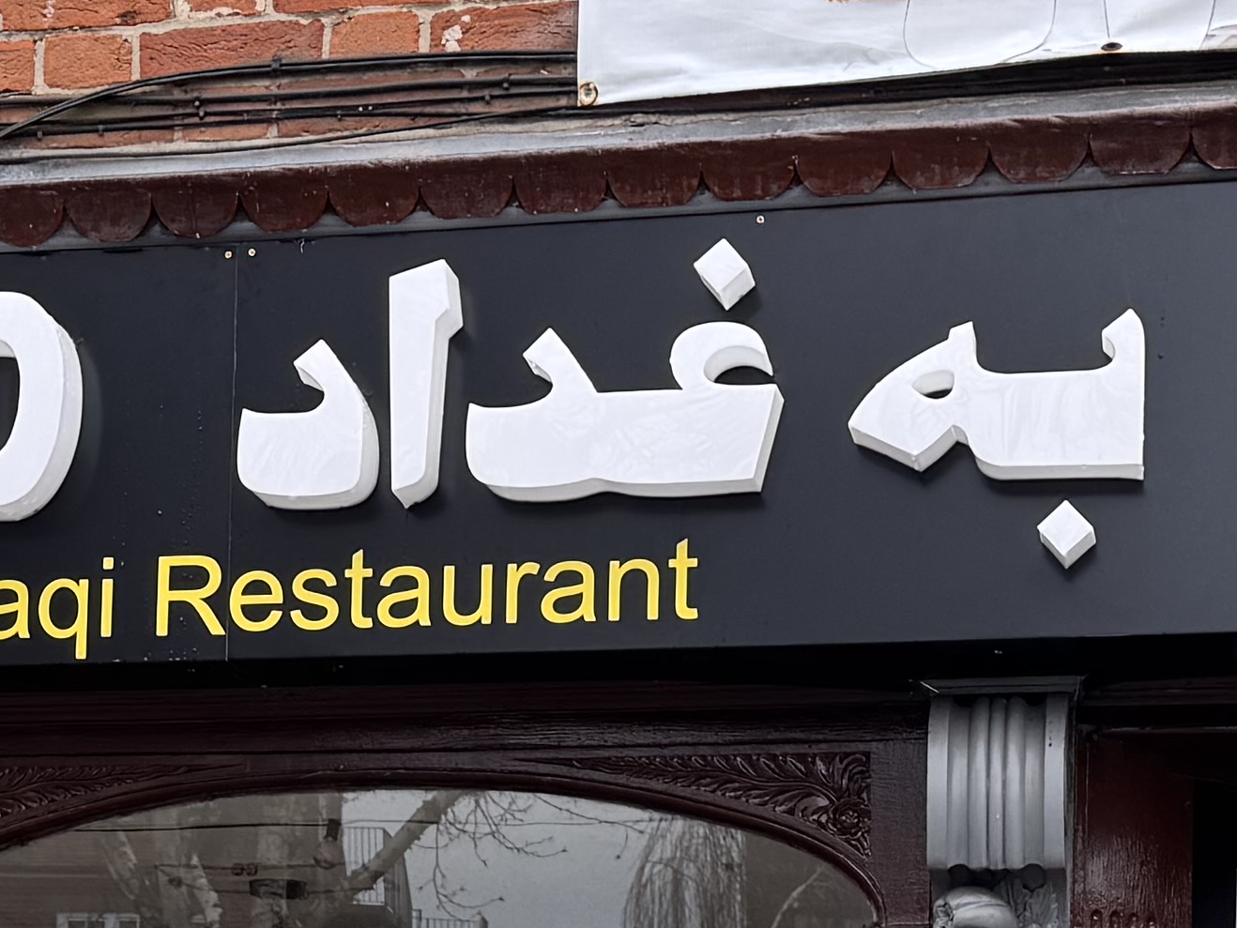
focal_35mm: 104
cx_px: 300
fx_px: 3717
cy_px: 1073
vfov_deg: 13.9
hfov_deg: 18.8
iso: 80
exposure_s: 1/345
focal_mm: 6.76
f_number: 1.78
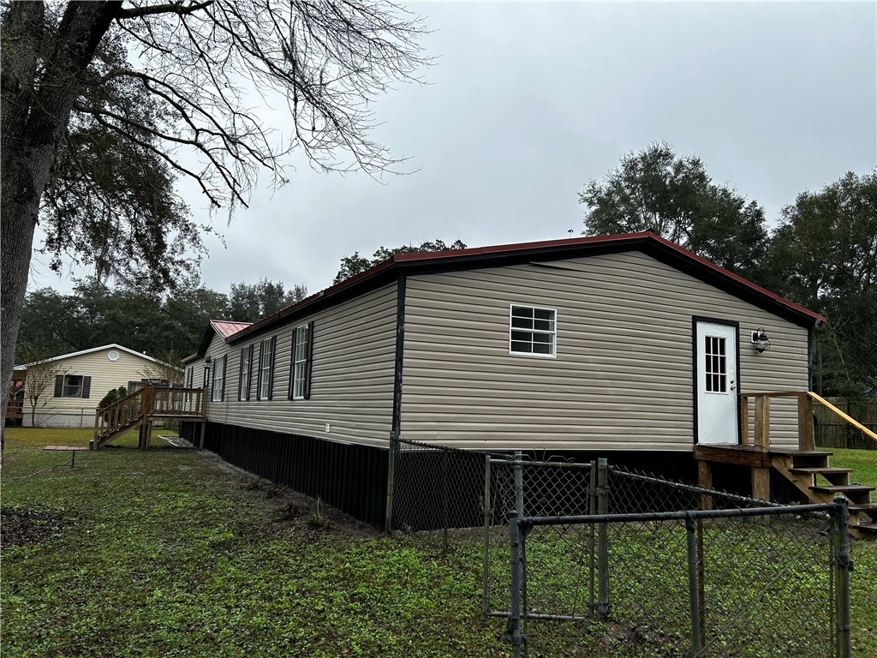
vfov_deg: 53.1
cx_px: 438
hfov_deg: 67.3
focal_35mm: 26
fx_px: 659
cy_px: 329
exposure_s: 1/2632
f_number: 1.5
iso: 50
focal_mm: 5.7
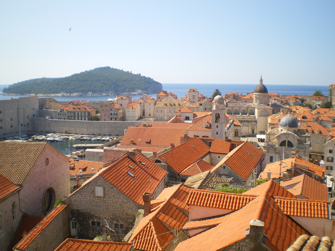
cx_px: 168
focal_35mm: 36
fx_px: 348
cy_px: 126
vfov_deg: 39.7
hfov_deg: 51.4
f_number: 4.6
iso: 50
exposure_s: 1/320
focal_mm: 6.3
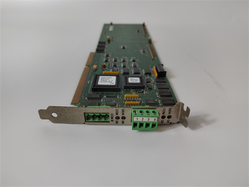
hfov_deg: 73.9
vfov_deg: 58.9
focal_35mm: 23
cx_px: 124
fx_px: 165
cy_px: 94
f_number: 1.9
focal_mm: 5.52
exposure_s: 1/100
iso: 434
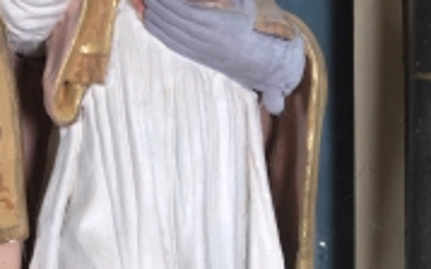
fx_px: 2150
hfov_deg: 11.4
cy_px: 274
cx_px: 207
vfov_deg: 7.1
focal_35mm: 183
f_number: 13
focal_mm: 42
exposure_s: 1/30
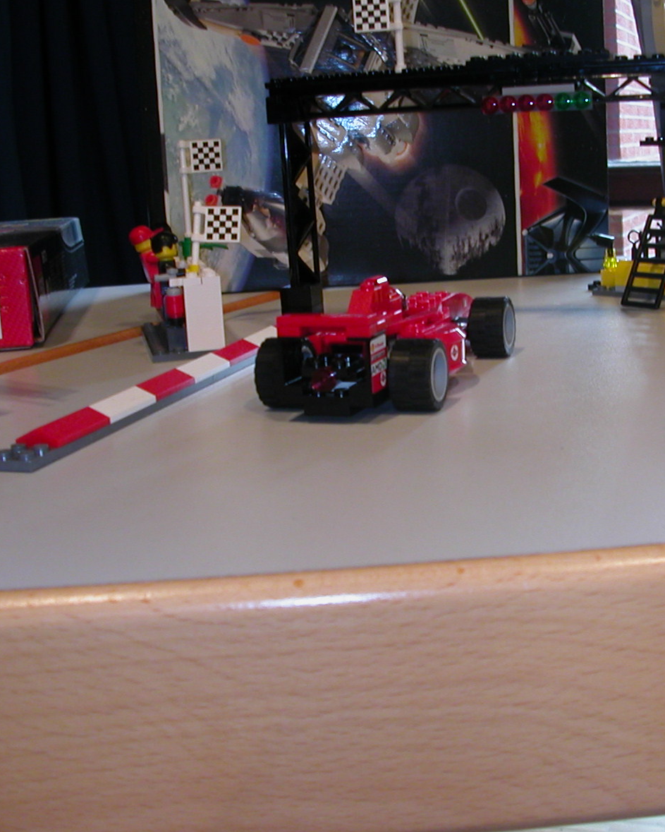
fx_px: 1206
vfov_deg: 38.0
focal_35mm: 49
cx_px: 420
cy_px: 410
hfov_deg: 30.7
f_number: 2.7
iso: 100
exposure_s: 1/30
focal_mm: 5.6
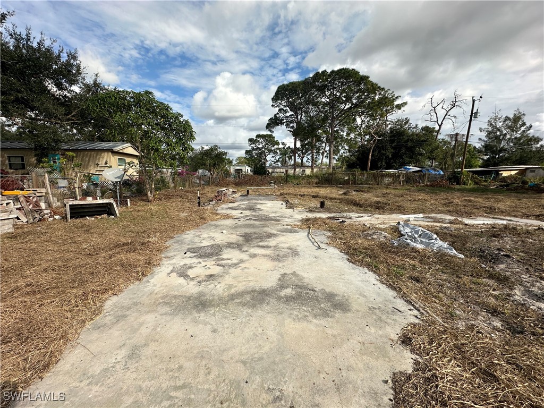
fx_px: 220
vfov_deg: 85.7
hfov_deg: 102.1
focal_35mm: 14
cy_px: 204
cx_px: 272
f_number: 2.2
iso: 50
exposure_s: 1/1916
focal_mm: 2.22
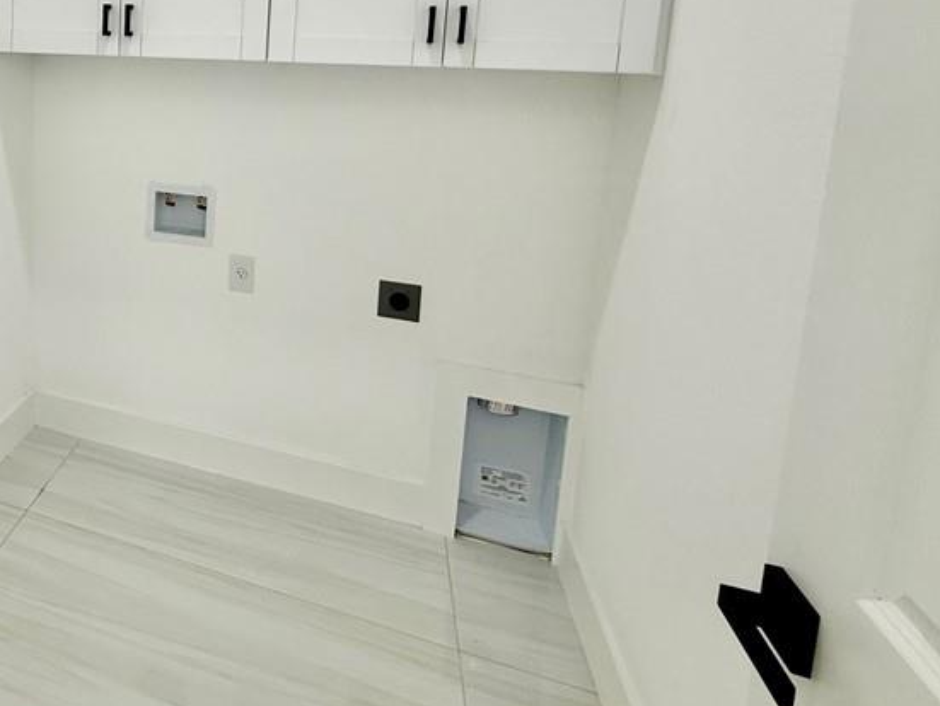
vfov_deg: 49.5
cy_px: 124
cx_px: 96
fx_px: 706
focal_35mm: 26
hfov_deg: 57.8
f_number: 2.2
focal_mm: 2.22
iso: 64
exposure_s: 1/120
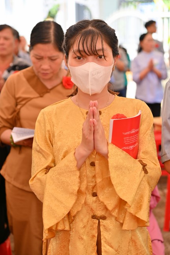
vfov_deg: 23.6
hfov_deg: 15.9
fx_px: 609
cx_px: 85
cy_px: 128
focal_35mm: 86
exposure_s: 1/60
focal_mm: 85
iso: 100
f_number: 5
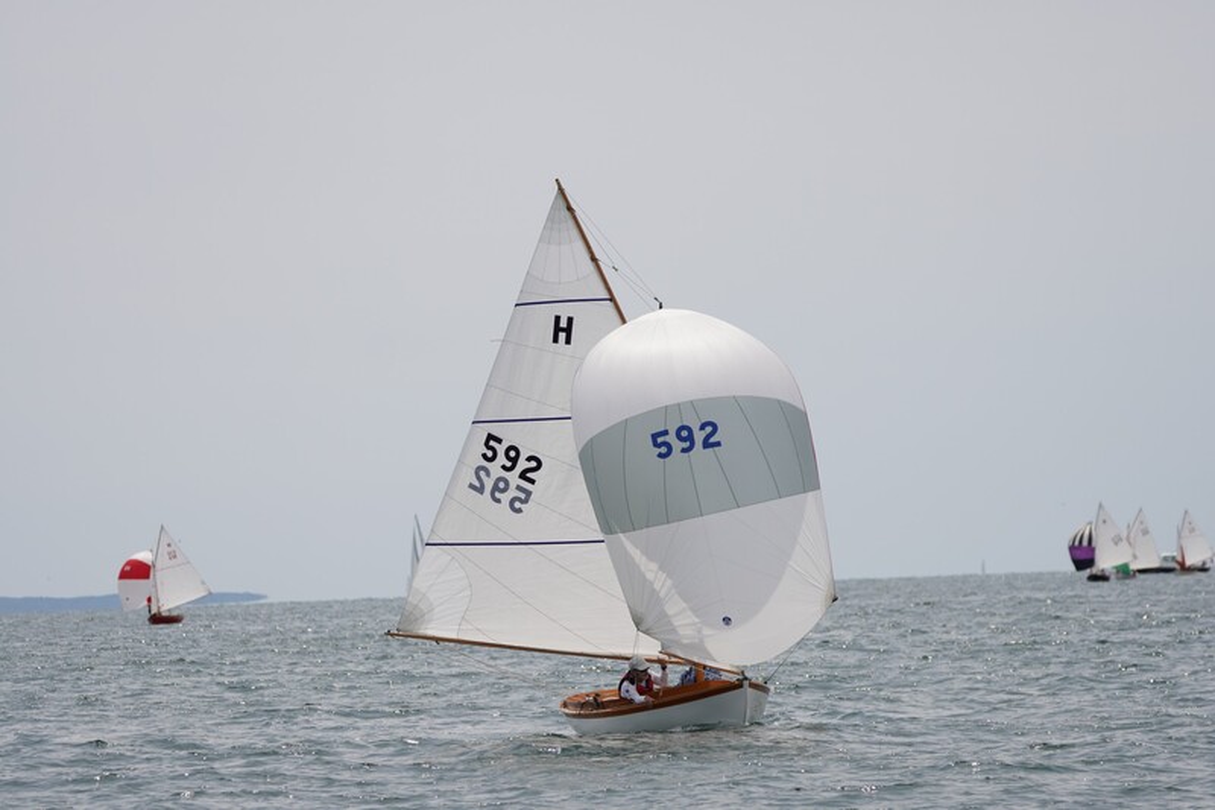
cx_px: 608
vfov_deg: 4.6
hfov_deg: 6.9
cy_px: 405
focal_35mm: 300
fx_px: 10122
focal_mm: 200
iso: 125
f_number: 5.6
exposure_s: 1/1250
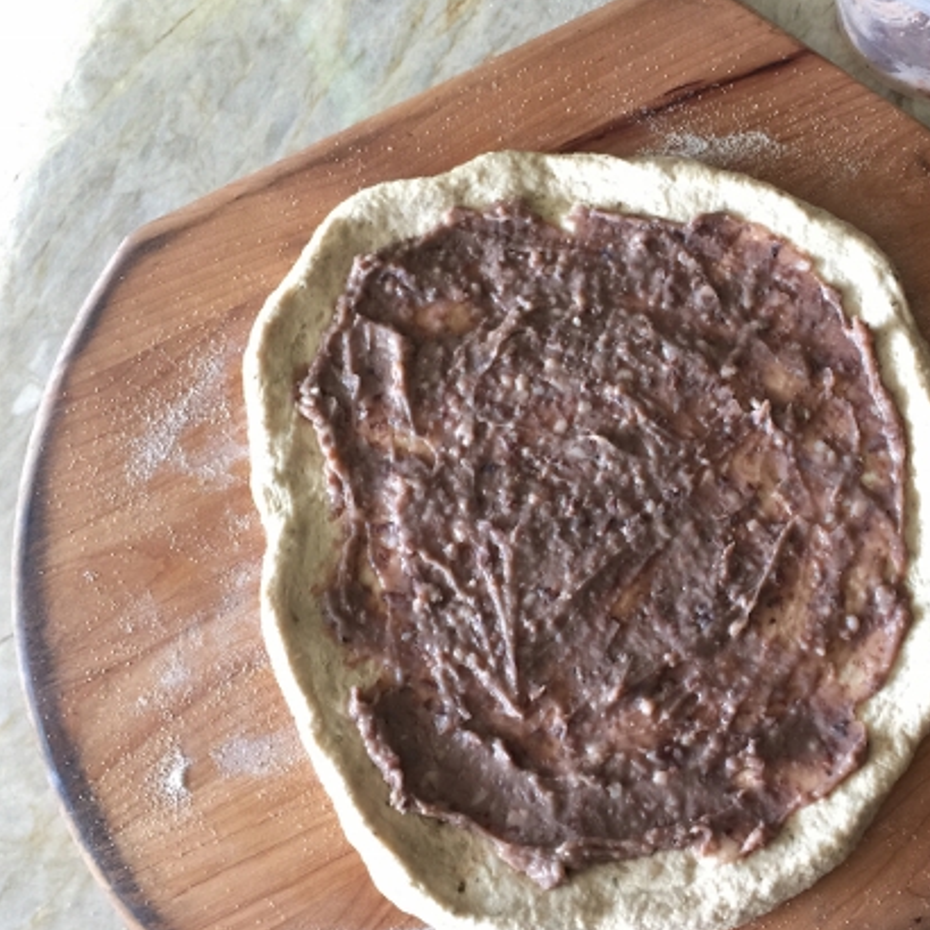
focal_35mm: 40
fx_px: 1216
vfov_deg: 41.8
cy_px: 433
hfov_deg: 41.2
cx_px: 633
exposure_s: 1/30
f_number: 2.2
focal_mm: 4.15
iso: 40
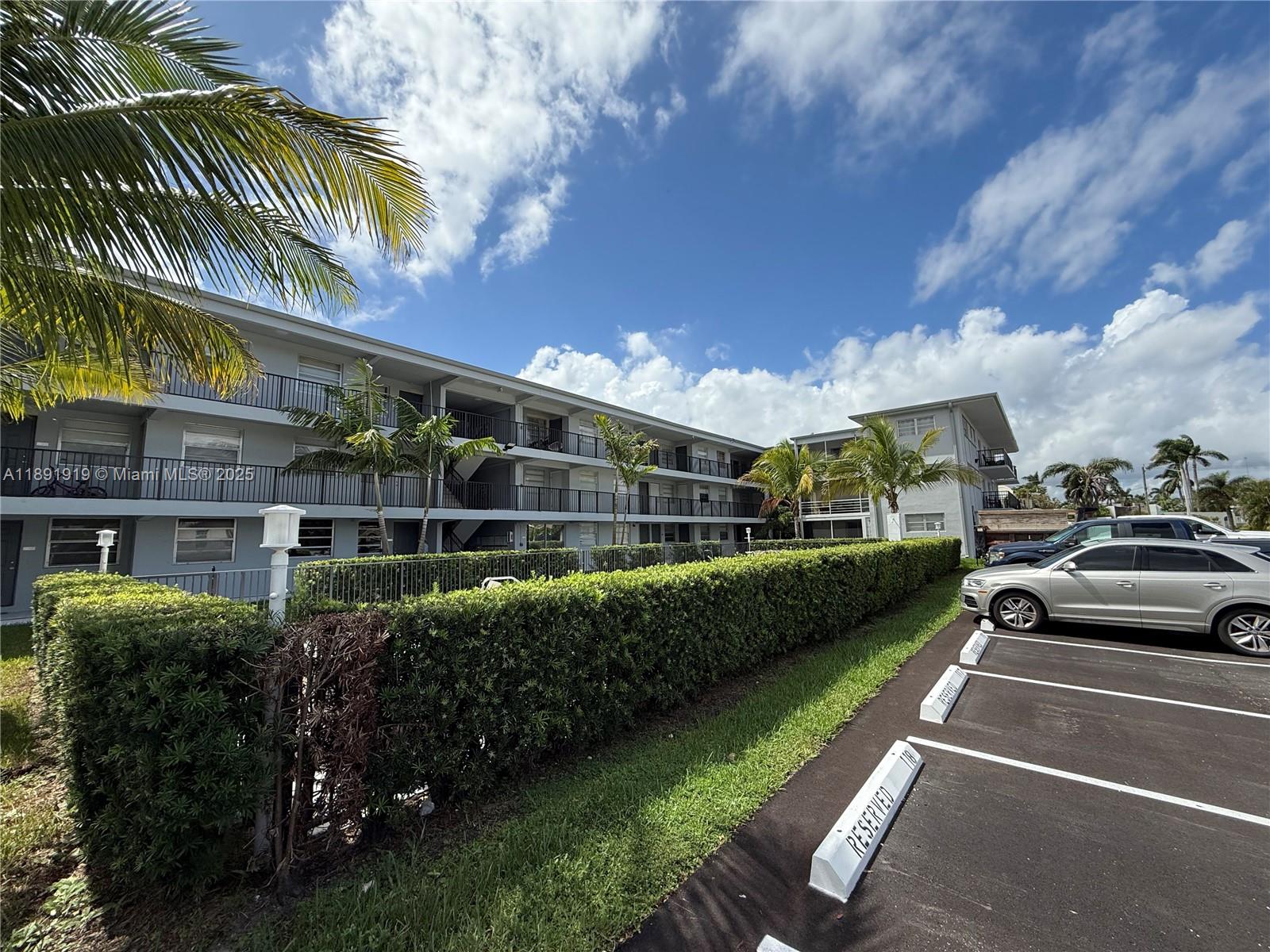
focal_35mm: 14
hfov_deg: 102.1
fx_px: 514
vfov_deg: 85.7
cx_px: 635
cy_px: 476
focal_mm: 2.22
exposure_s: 1/2237
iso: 50
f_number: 2.2
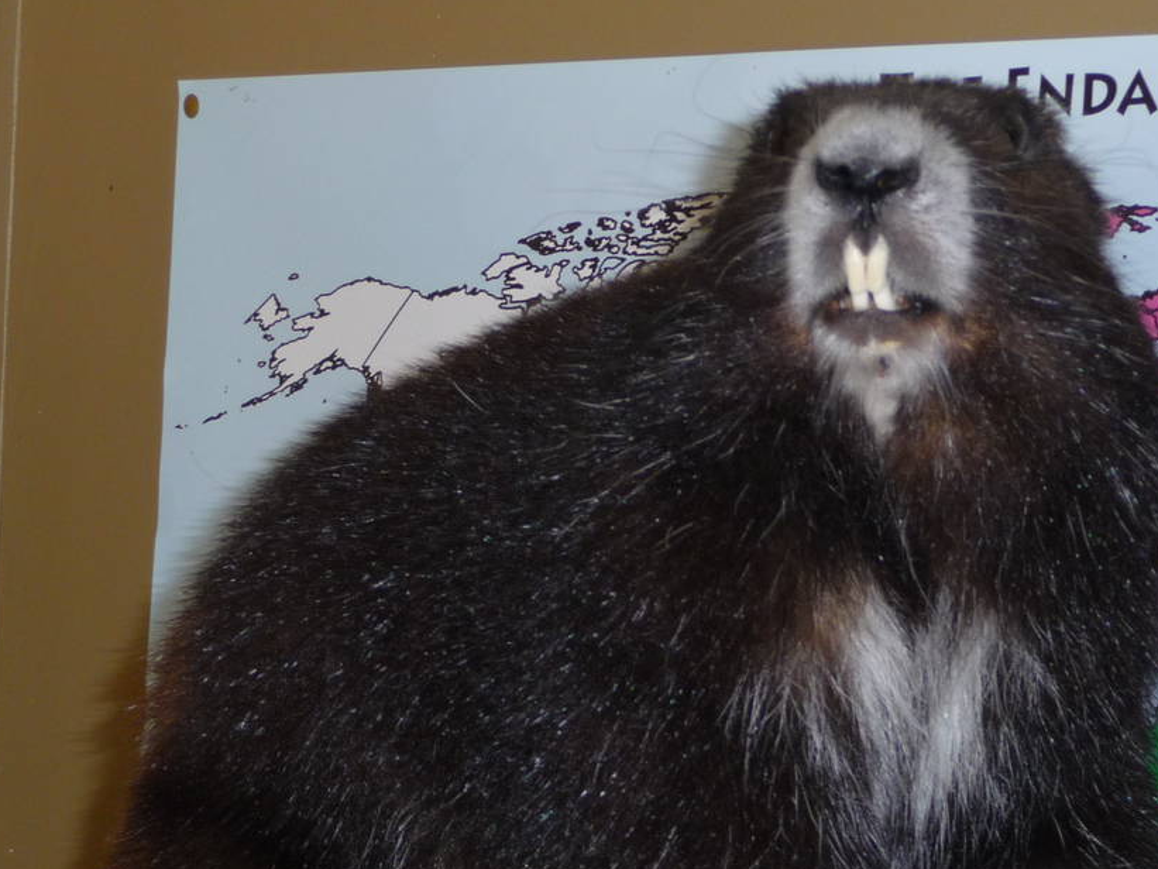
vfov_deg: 13.1
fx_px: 3781
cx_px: 659
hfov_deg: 17.4
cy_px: 650
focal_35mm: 113
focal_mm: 9.8
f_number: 4.4
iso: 100
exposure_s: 1/30
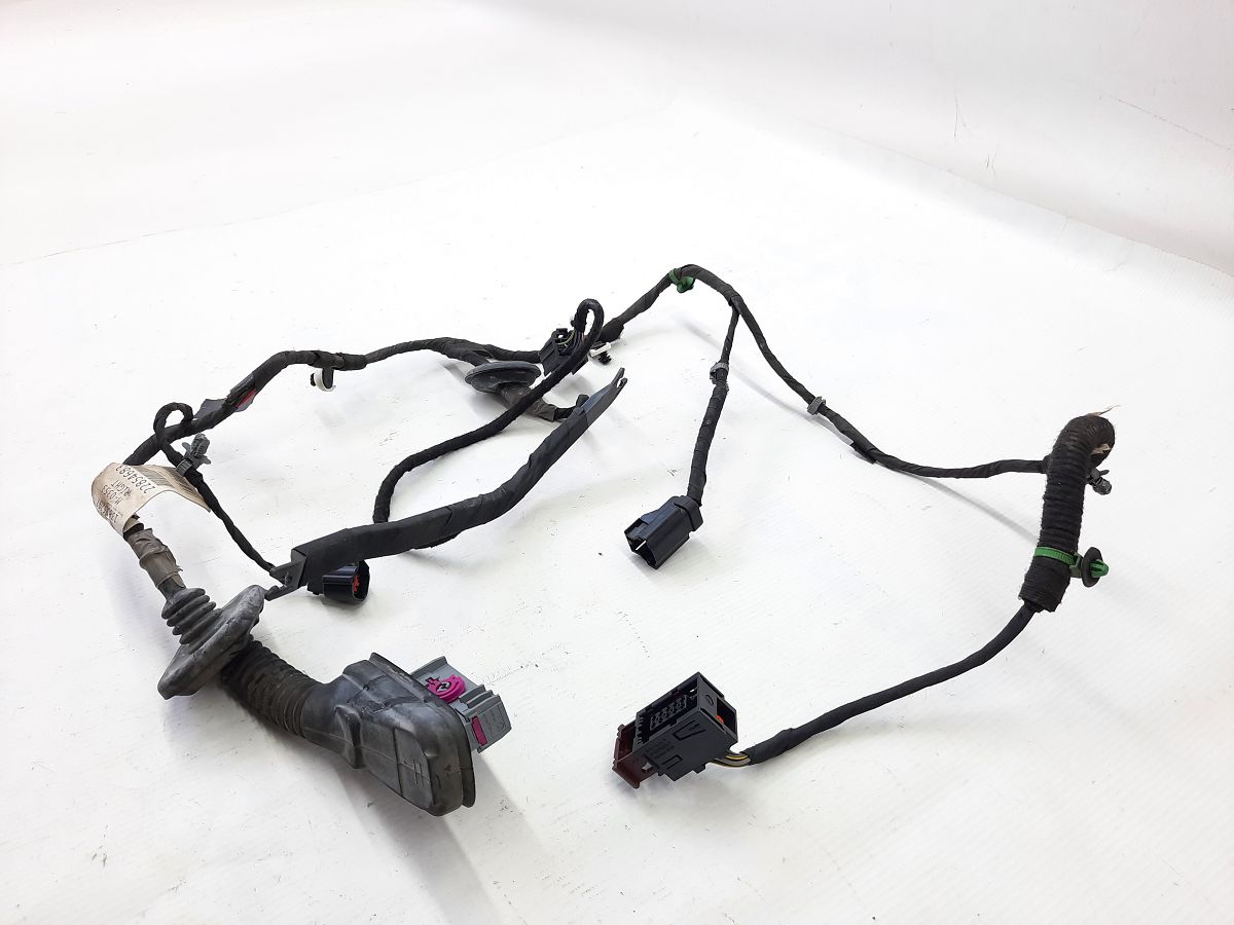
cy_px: 462
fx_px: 891
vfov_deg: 54.9
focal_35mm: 25
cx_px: 617
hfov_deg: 69.4
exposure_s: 1/50
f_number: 2
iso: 64
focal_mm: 4.6
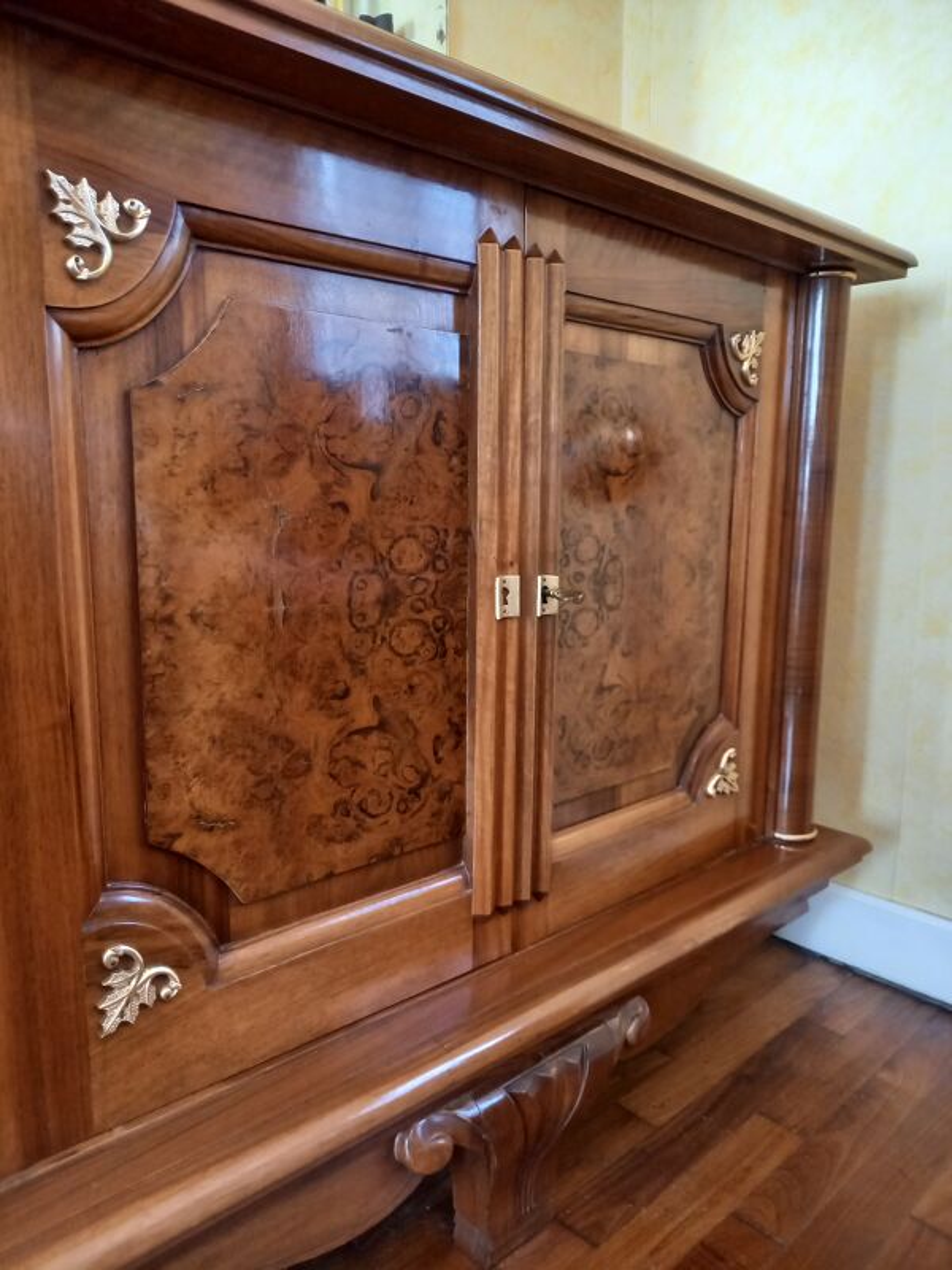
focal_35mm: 25
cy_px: 635
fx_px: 917
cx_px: 476
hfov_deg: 54.9
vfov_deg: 69.4
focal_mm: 4.6
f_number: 2
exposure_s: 1/33
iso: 400
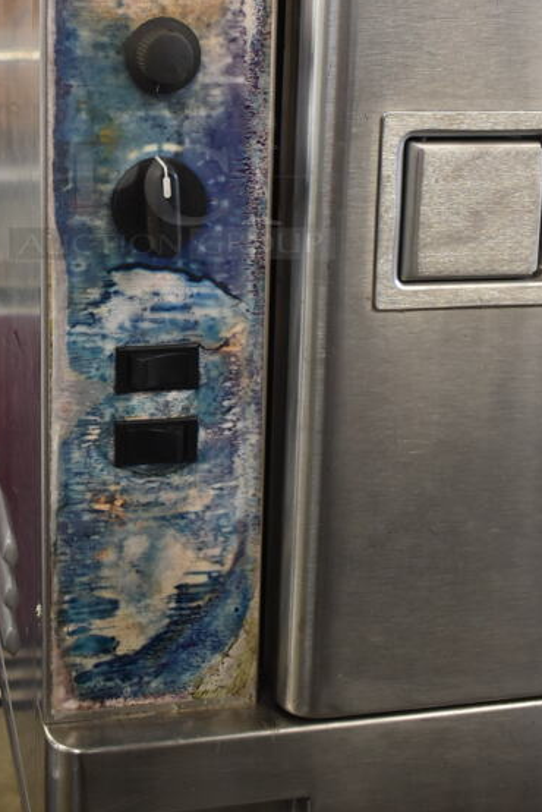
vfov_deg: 31.7
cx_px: 173
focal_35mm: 62
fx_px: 1394
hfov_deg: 21.9
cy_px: 182
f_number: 4
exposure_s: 1/40
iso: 720
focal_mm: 25
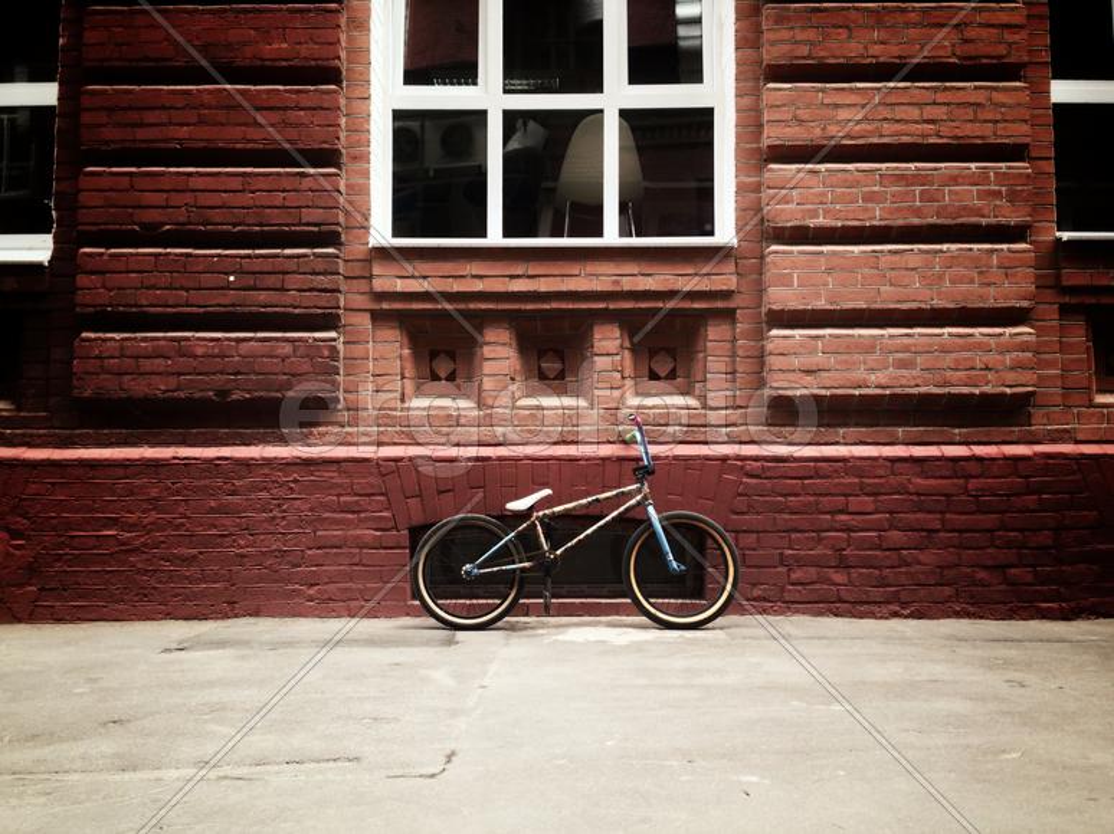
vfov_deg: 42.9
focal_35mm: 33
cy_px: 417
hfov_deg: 55.4
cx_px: 557
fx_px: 1062
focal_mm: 4.12
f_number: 2.4
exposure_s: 1/120
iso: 80
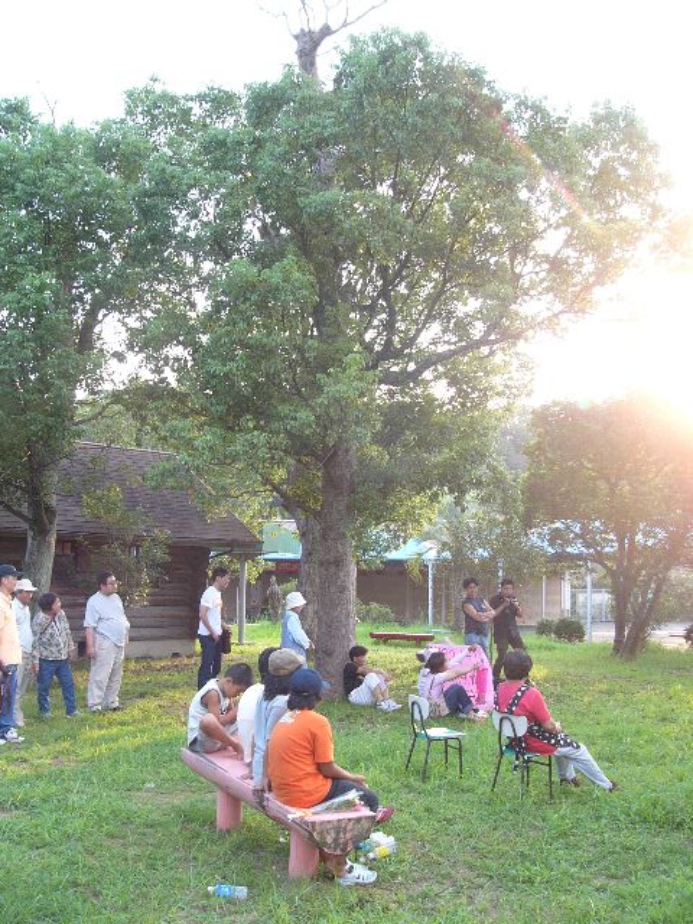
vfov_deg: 51.4
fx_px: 961
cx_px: 346
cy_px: 462
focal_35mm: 36
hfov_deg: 39.7
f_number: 2.8
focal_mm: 6
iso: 75
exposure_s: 1/60
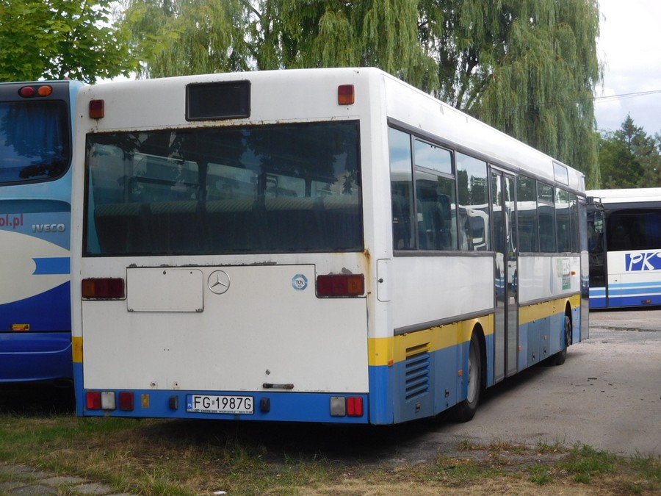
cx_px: 330
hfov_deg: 31.2
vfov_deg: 23.7
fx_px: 1184
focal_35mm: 62
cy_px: 248
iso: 125
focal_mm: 11.1
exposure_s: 1/400
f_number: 4.4
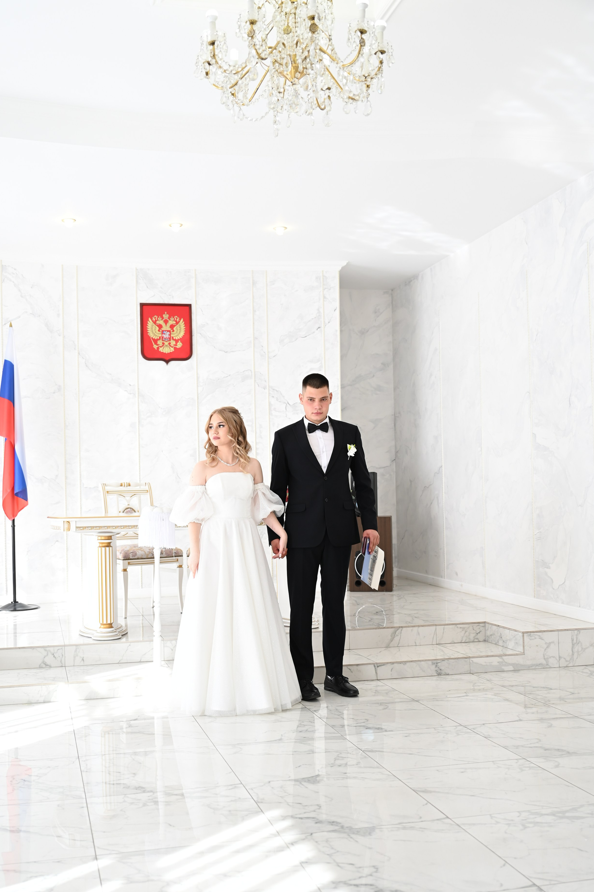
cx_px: 267
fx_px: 967
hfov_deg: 34.1
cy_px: 477
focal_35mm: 39
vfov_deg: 49.5
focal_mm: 35
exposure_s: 1/160
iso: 160
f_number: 3.2
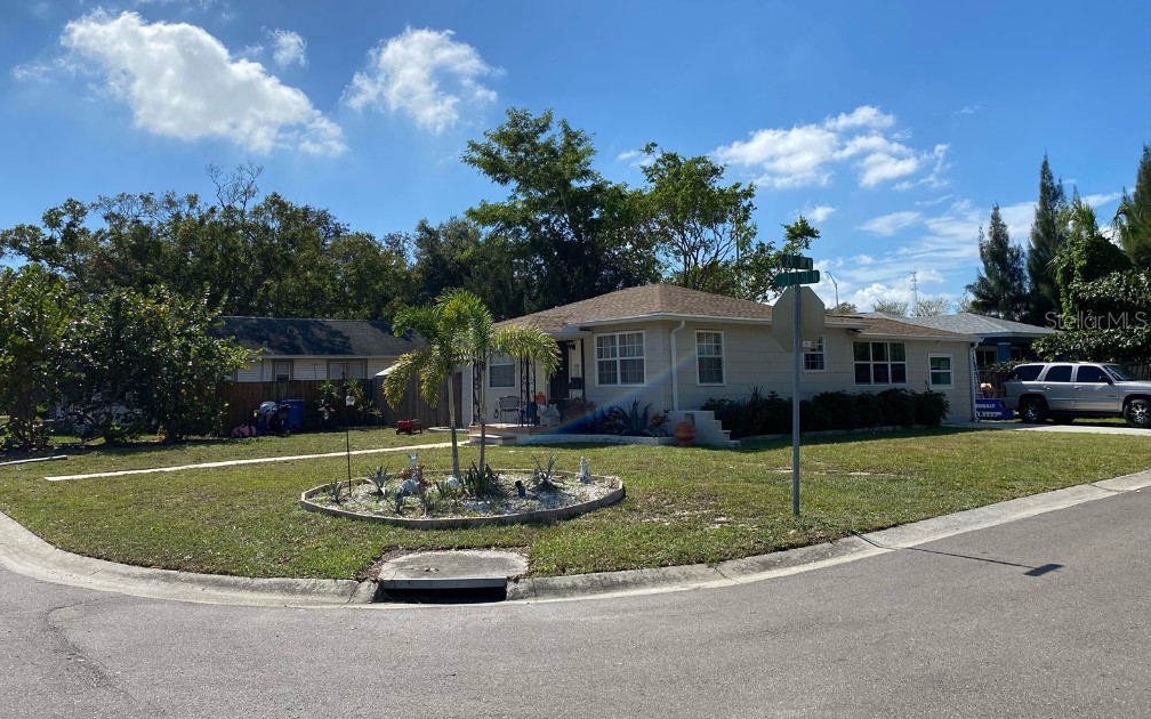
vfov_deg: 44.5
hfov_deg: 66.5
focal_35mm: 28
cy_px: 320
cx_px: 568
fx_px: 878
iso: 32
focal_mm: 4.25
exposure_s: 1/4444
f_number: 1.8
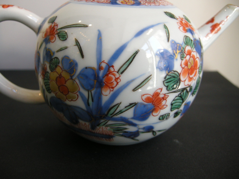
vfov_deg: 40.7
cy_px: 90
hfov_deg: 52.6
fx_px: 242
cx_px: 120
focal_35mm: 35
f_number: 2.7
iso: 141
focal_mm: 7.5
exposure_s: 1/57.8
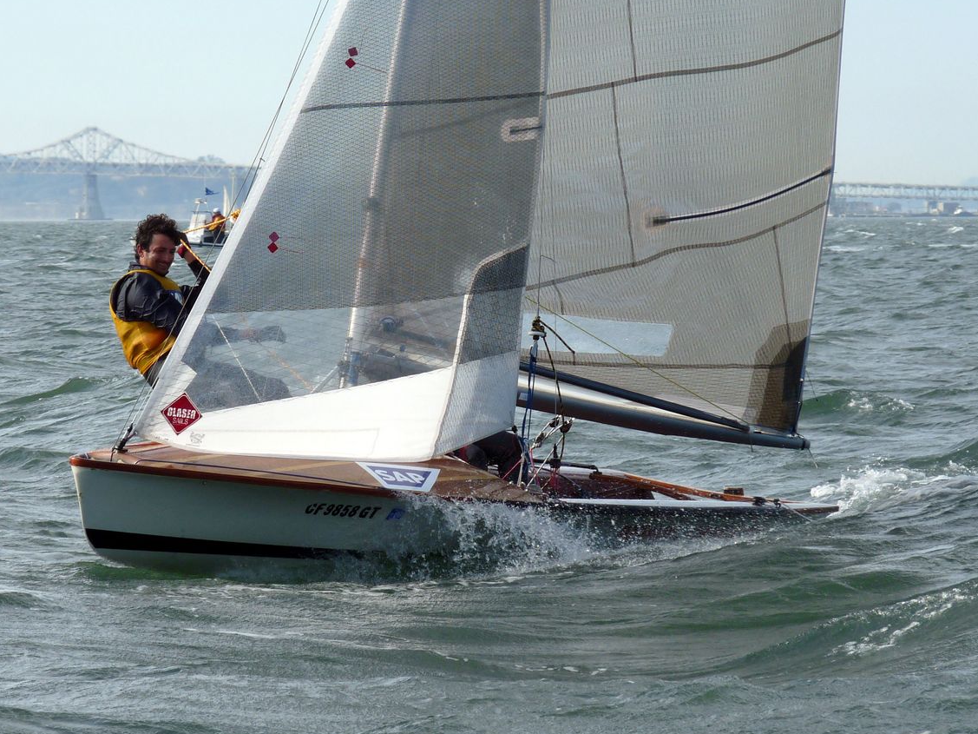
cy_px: 316
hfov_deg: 5.7
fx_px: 9746
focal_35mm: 345
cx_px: 401
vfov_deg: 4.3
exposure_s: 1/1000
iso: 100
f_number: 4
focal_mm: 43.3
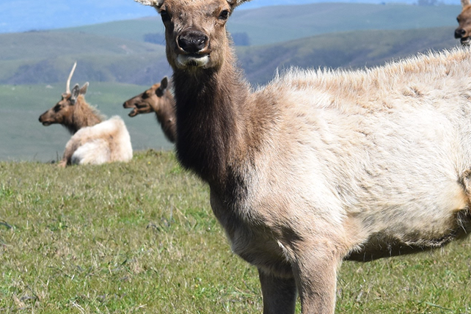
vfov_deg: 4.4
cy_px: 136
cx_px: 397
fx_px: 4108
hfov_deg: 6.6
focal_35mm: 314
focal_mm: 70
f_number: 10
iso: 200
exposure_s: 1/400
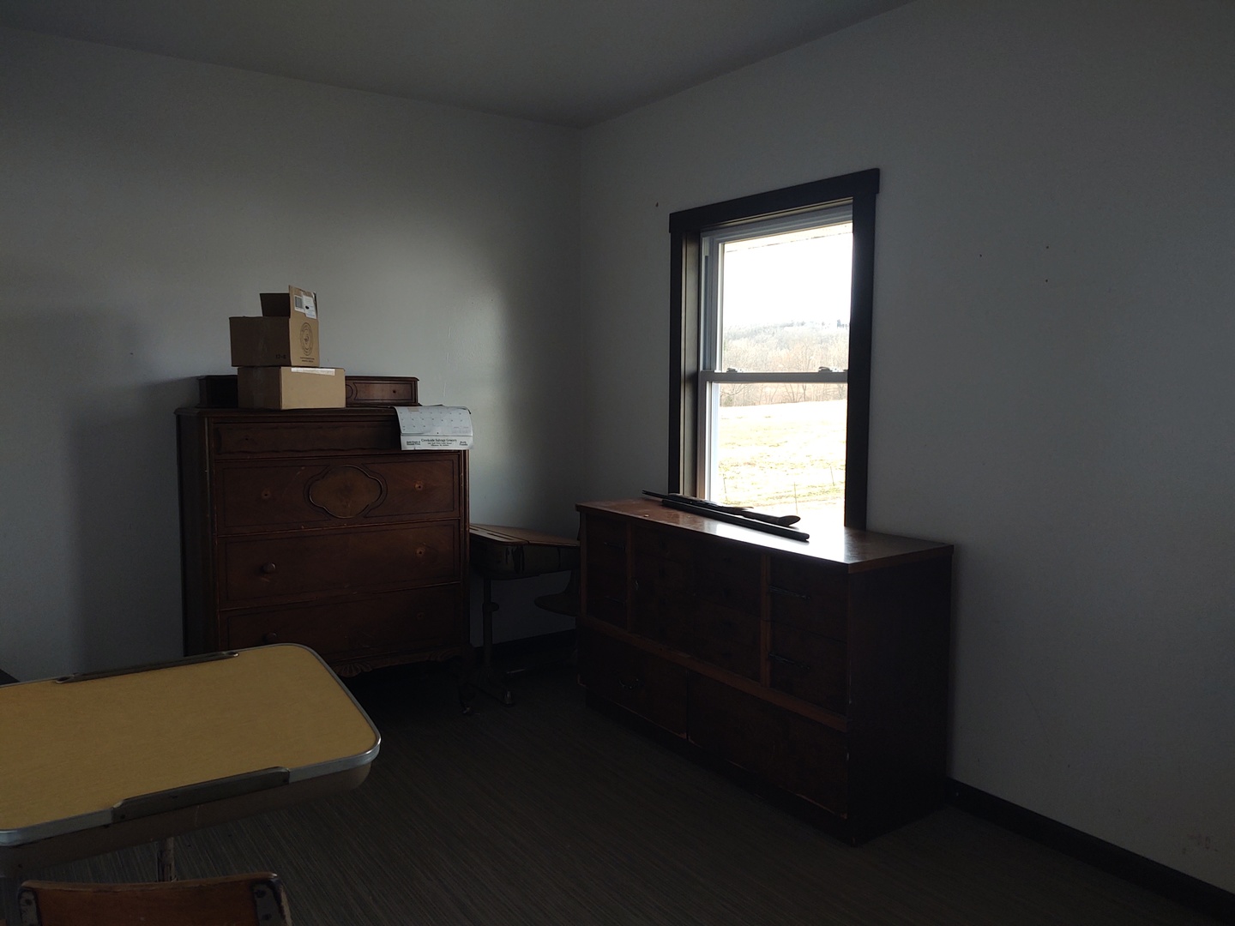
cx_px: 618
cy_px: 463
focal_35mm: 27
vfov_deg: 51.4
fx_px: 963
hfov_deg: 65.3
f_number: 1.7
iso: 100
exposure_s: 1/103
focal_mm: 4.75
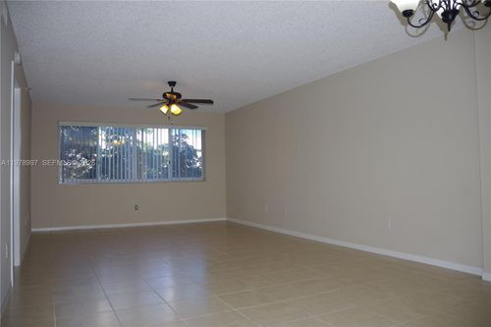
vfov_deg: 47.9
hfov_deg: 67.4
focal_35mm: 27
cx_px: 246
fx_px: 368
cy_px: 164
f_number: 3.5
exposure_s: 1/50
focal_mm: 18
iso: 100
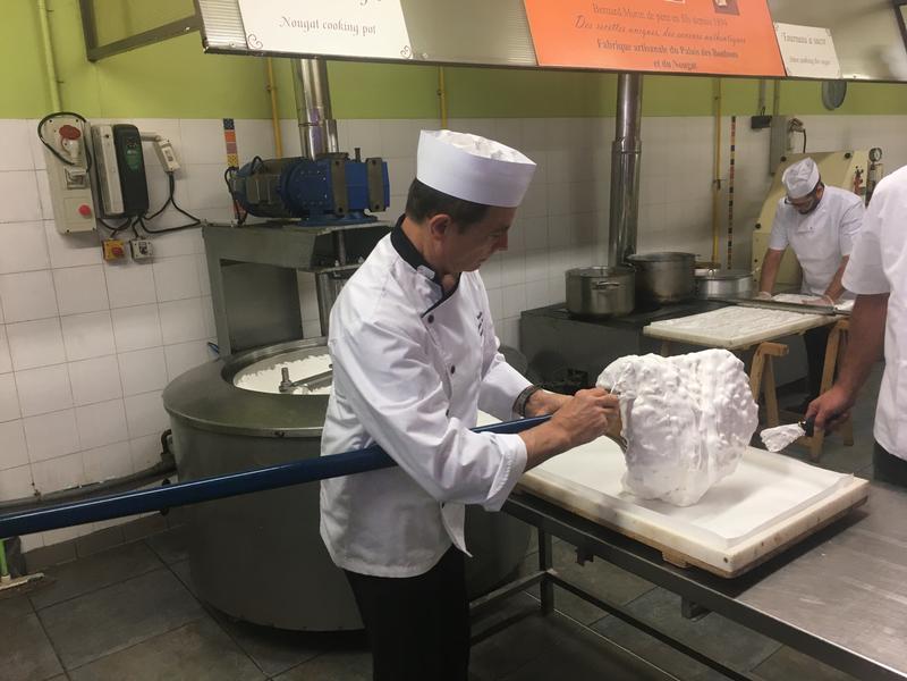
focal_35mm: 29
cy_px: 340
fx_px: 760
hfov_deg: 61.7
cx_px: 454
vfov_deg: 48.2
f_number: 2.2
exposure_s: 1/33
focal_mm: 4.15
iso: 50
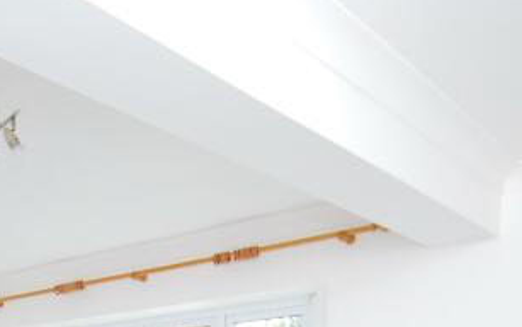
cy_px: 493
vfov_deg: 21.3
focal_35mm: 51
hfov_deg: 36.9
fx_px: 726
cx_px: 48
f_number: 3.5
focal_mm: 10
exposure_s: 1/25
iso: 400
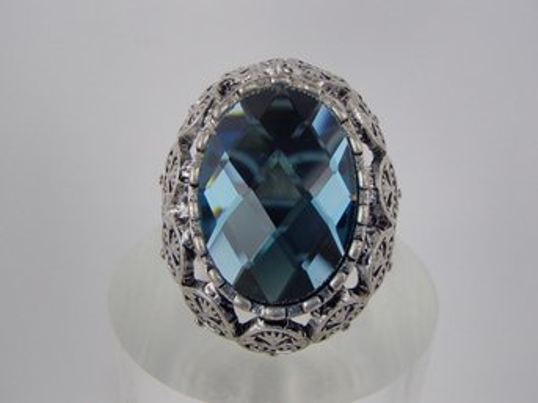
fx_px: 575
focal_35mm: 37
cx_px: 269
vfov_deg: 38.6
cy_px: 202
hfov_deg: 50.2
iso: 160
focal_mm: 6.64
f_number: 4.7
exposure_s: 1/160
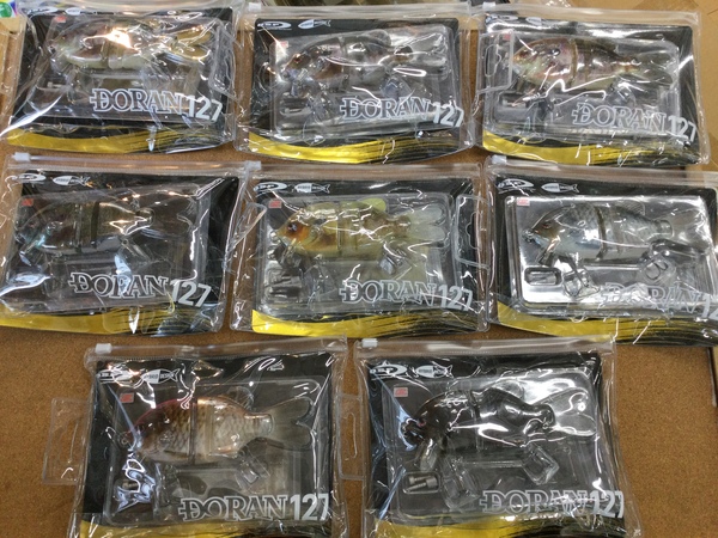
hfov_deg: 58.4
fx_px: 643
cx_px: 359
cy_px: 269
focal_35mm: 31
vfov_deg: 45.4
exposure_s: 1/30
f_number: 2.4
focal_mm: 3.3
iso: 32
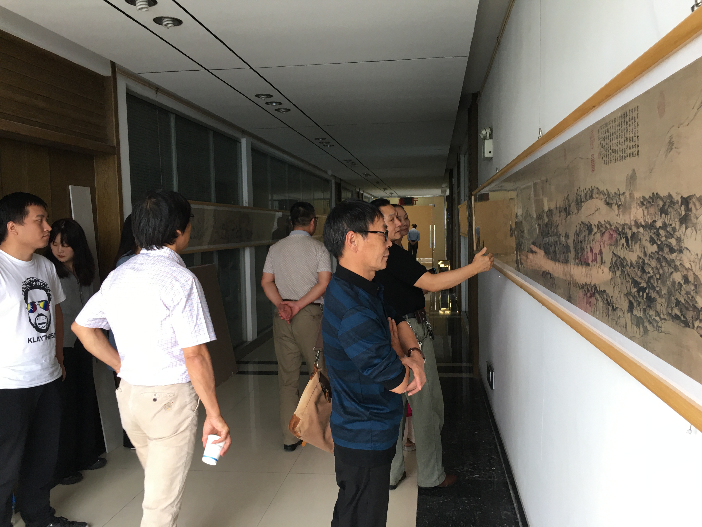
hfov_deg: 61.7
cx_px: 351
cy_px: 264
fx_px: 588
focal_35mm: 29
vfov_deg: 48.2
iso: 32
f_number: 2.2
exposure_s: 1/17
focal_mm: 4.15
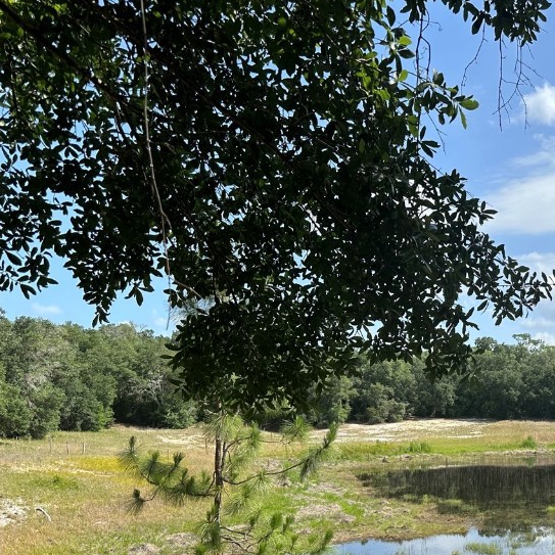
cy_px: 379
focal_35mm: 40
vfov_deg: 41.2
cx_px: 522
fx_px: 726
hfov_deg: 38.3
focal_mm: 6.86
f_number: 1.78
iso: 80
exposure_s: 1/3597
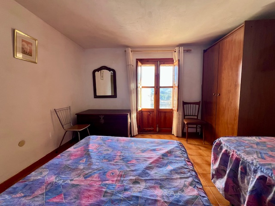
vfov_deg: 89.9
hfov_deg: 106.2
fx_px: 103
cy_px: 103
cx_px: 138
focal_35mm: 13
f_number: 1.8
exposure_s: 1/99
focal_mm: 1.57
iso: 50
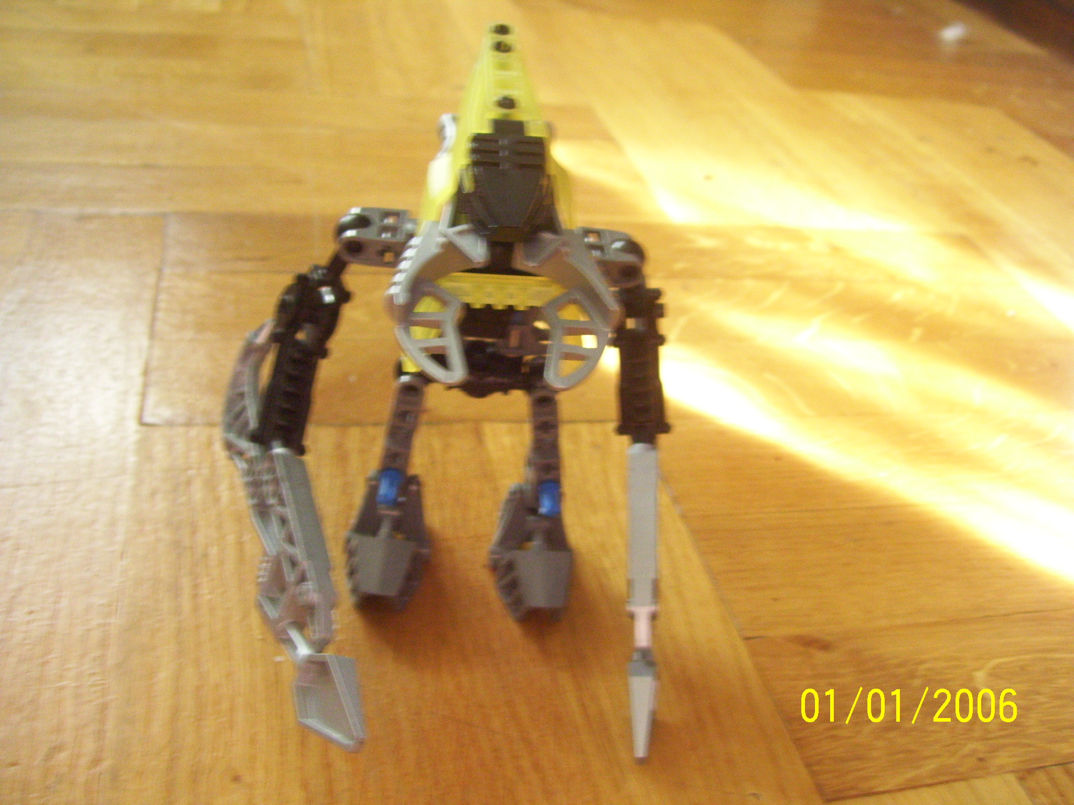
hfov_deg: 51.4
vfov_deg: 39.7
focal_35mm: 36
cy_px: 402
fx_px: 1117
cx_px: 537
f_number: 2.7
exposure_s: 1/8
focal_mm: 6
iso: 400
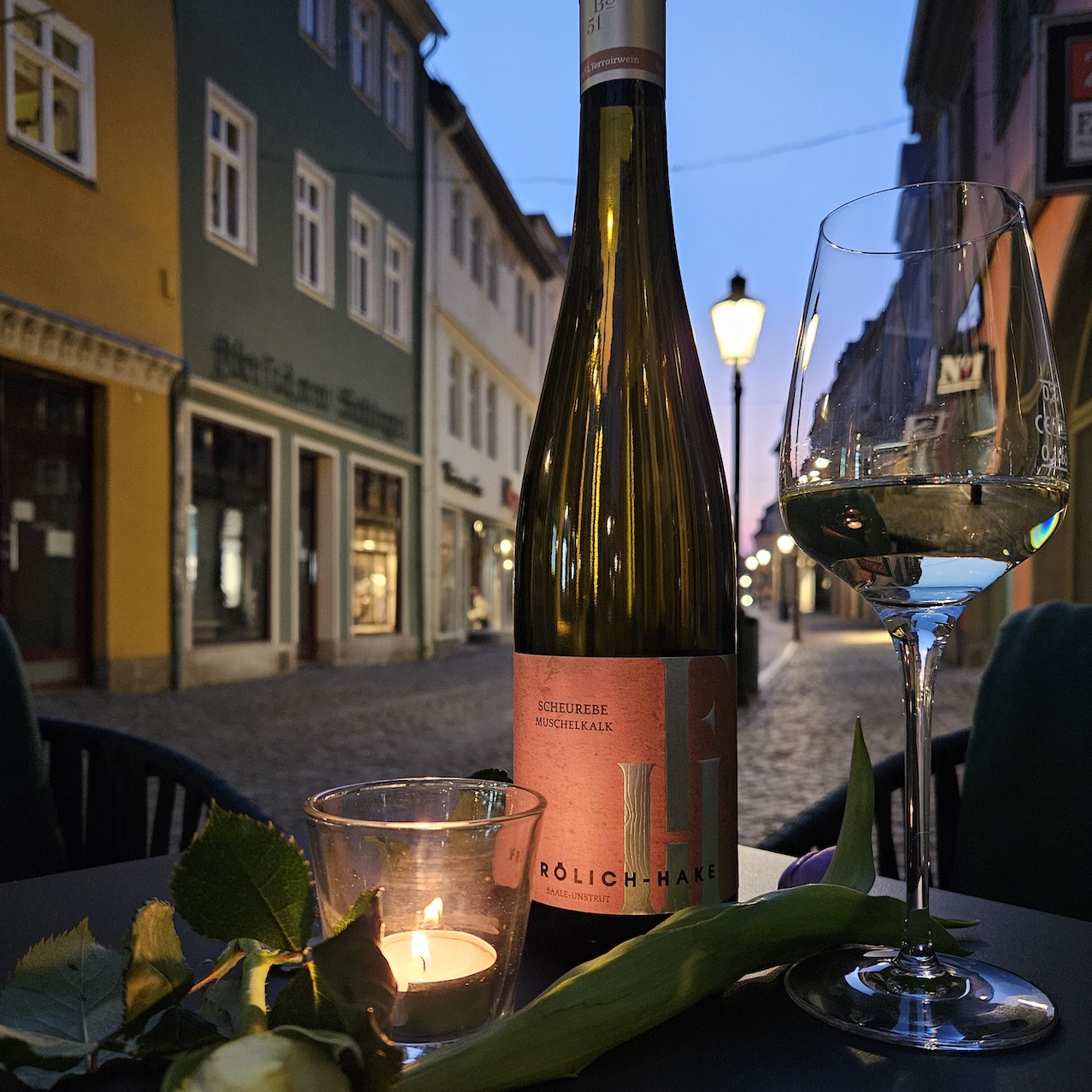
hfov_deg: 57.3
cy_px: 623
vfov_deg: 57.1
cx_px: 535
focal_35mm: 28
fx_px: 999
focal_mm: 5.4
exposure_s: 1/25
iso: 800
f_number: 1.8
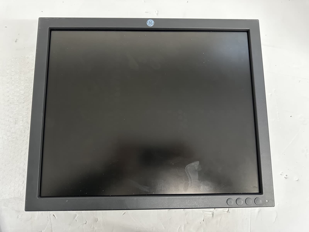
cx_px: 154
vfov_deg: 56.8
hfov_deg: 71.6
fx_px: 214
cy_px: 116
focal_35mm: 24
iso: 640
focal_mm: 6.86
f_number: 1.78
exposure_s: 1/60
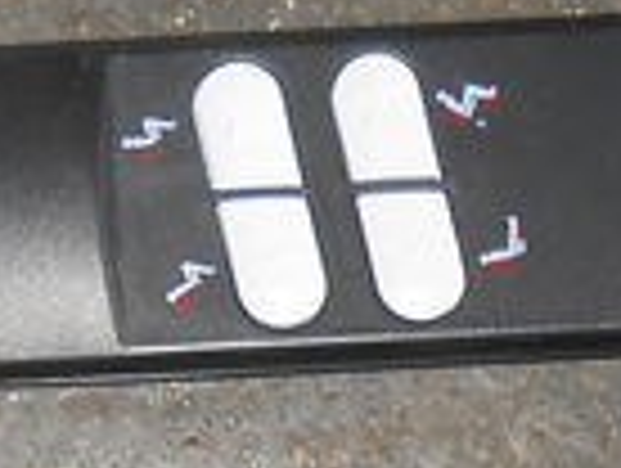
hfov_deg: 10.3
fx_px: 3379
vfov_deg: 7.8
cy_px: 616
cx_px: -104
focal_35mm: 188
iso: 80
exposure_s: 1/25
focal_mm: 4.6
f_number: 3.5
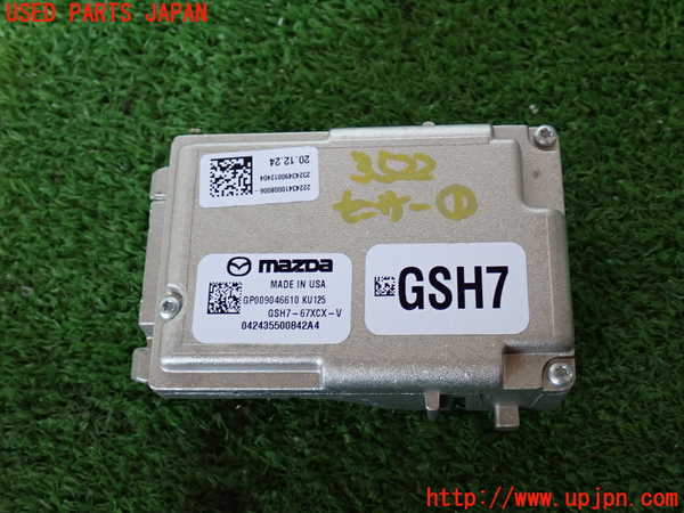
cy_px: 256
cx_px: 342
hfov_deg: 40.4
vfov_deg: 30.9
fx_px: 929
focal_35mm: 47
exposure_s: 1/50
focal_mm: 8.4
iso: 400
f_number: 3.1
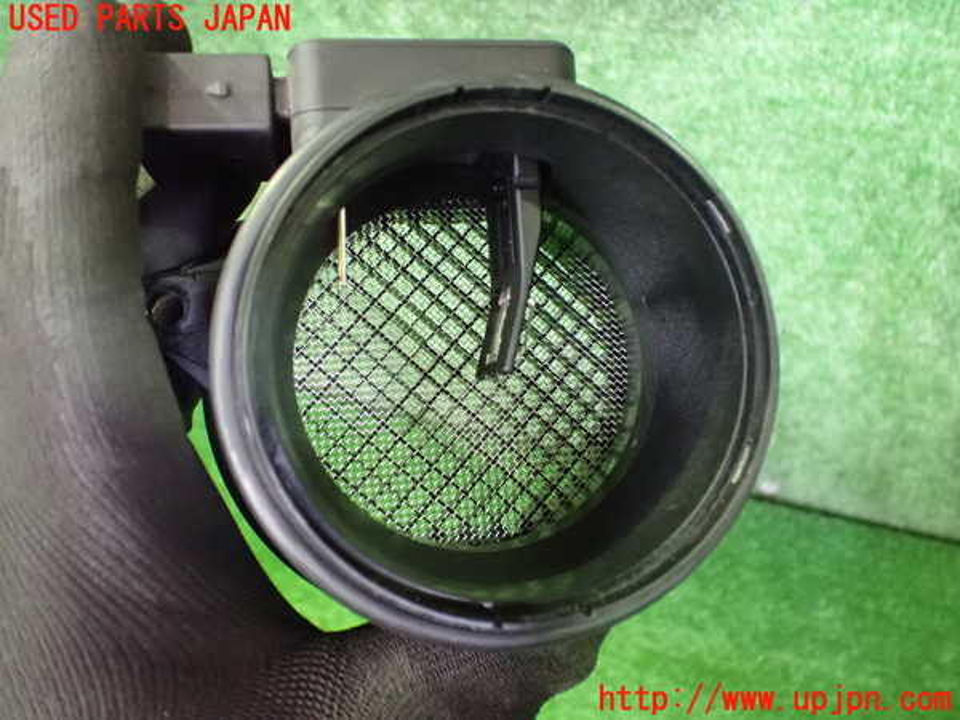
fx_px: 832
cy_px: 360
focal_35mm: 30
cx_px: 480
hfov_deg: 60.0
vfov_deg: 46.8
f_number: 2.3
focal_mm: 5.4
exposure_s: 1/20
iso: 1600
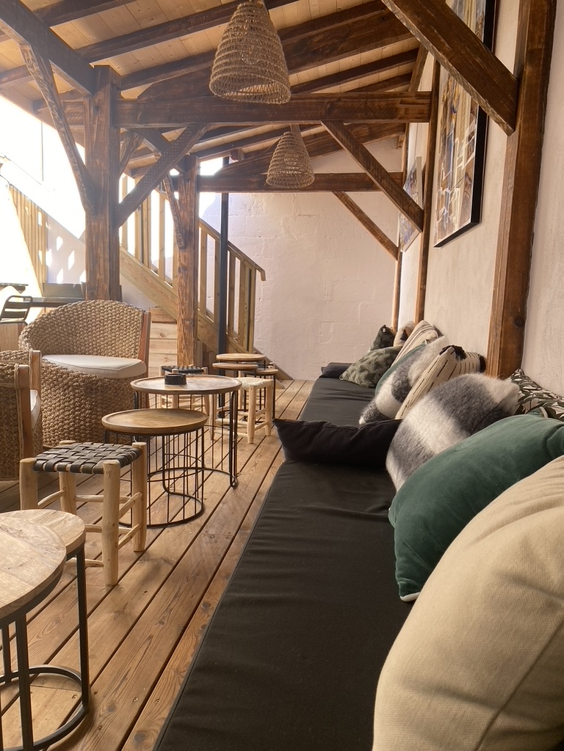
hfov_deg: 53.1
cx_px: 282
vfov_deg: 67.3
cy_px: 376
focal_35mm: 26
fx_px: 565
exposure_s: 1/121
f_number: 1.8
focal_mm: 4.25
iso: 64
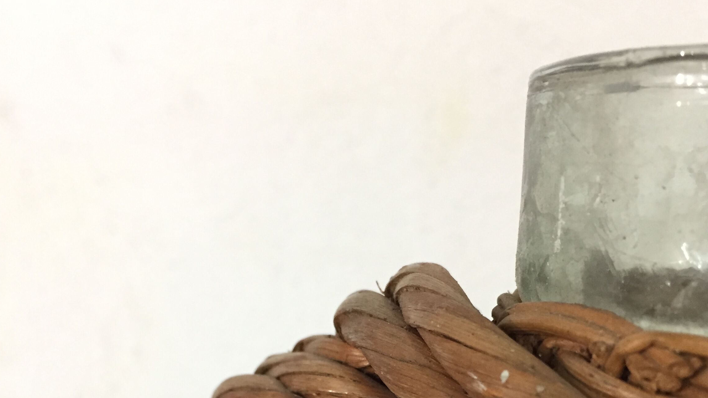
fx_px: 845
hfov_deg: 45.5
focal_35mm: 45
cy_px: 489
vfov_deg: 23.9
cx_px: 374
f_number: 2.2
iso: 250
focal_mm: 4.15
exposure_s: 1/33
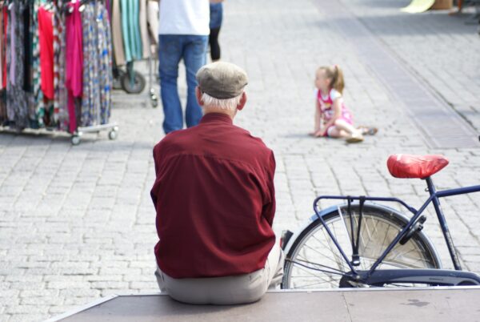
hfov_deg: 17.0
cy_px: 161
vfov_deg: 11.5
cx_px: 240
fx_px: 1602
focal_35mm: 120
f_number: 4.5
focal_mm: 80
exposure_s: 1/160
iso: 100
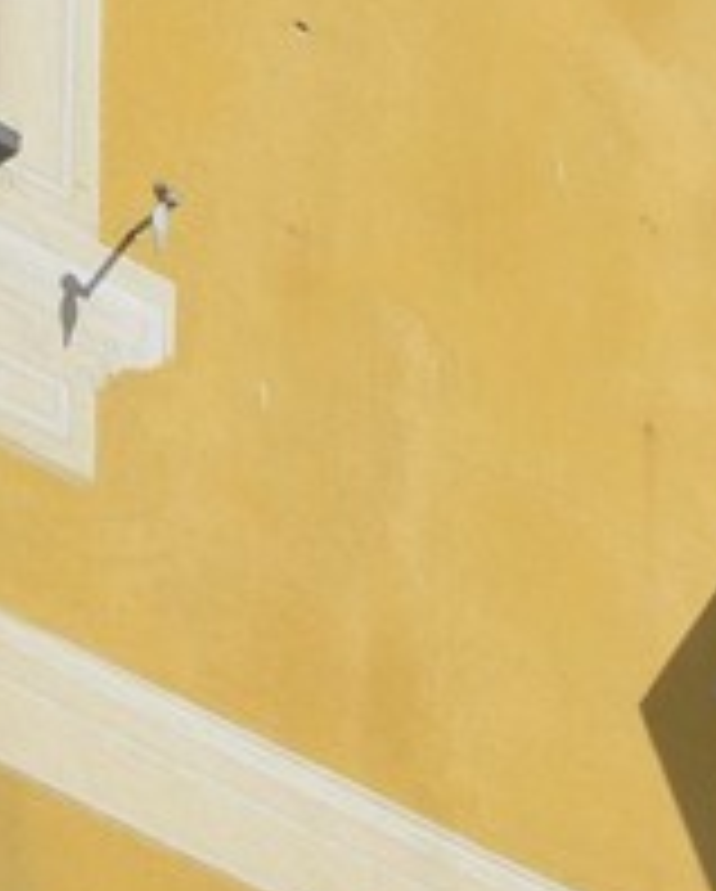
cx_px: 878
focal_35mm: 394
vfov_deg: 4.7
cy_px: 2466
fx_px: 10412
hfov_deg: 3.9
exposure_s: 1/200
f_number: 14
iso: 200
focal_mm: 52
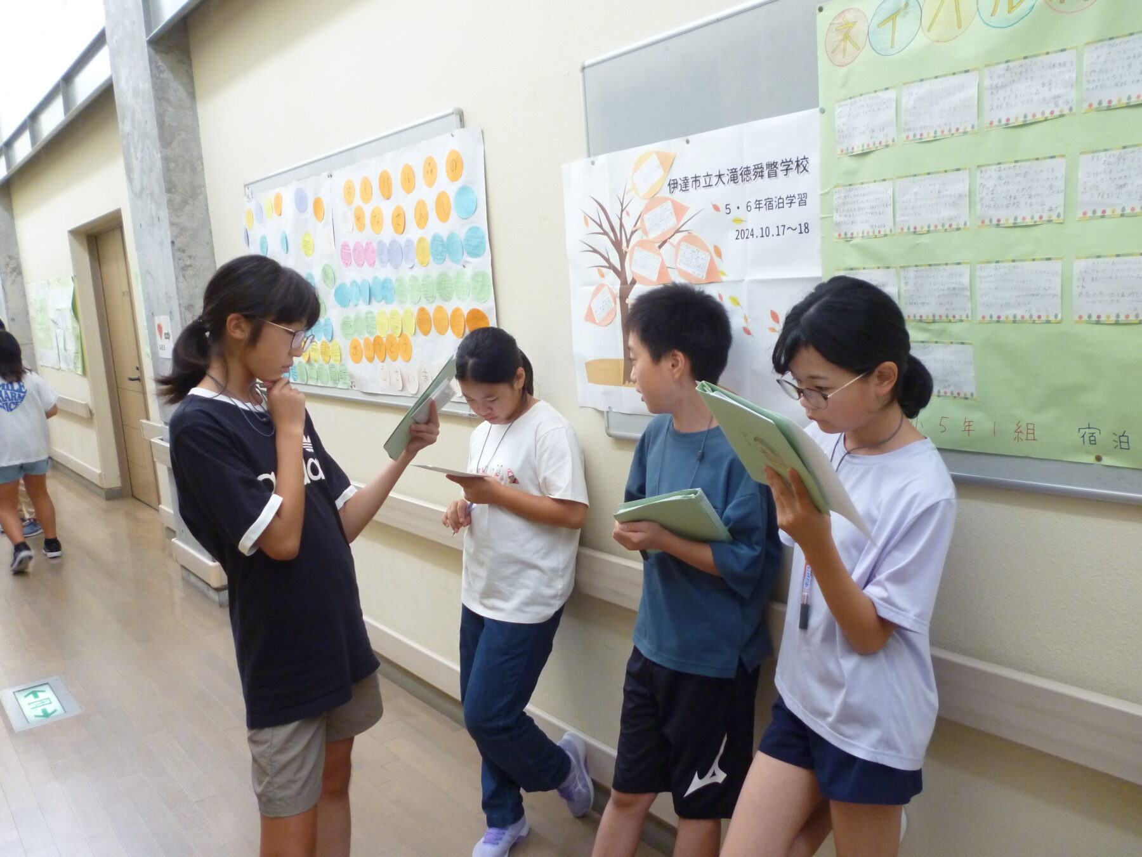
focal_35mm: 28
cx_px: 571
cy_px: 428
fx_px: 924
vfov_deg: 49.7
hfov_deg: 63.4
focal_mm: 5
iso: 320
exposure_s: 1/60
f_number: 3.1
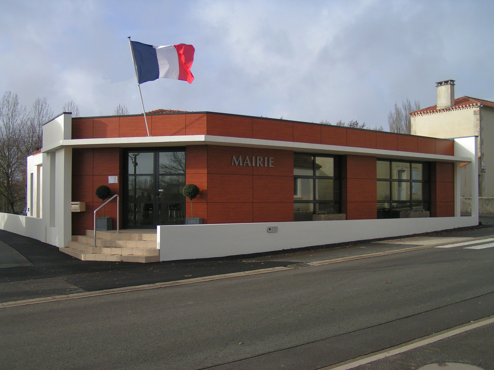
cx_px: 247
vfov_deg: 37.7
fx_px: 542
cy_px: 185
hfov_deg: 49.0
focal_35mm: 38
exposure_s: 1/800
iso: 50
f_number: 2.8
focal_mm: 5.8
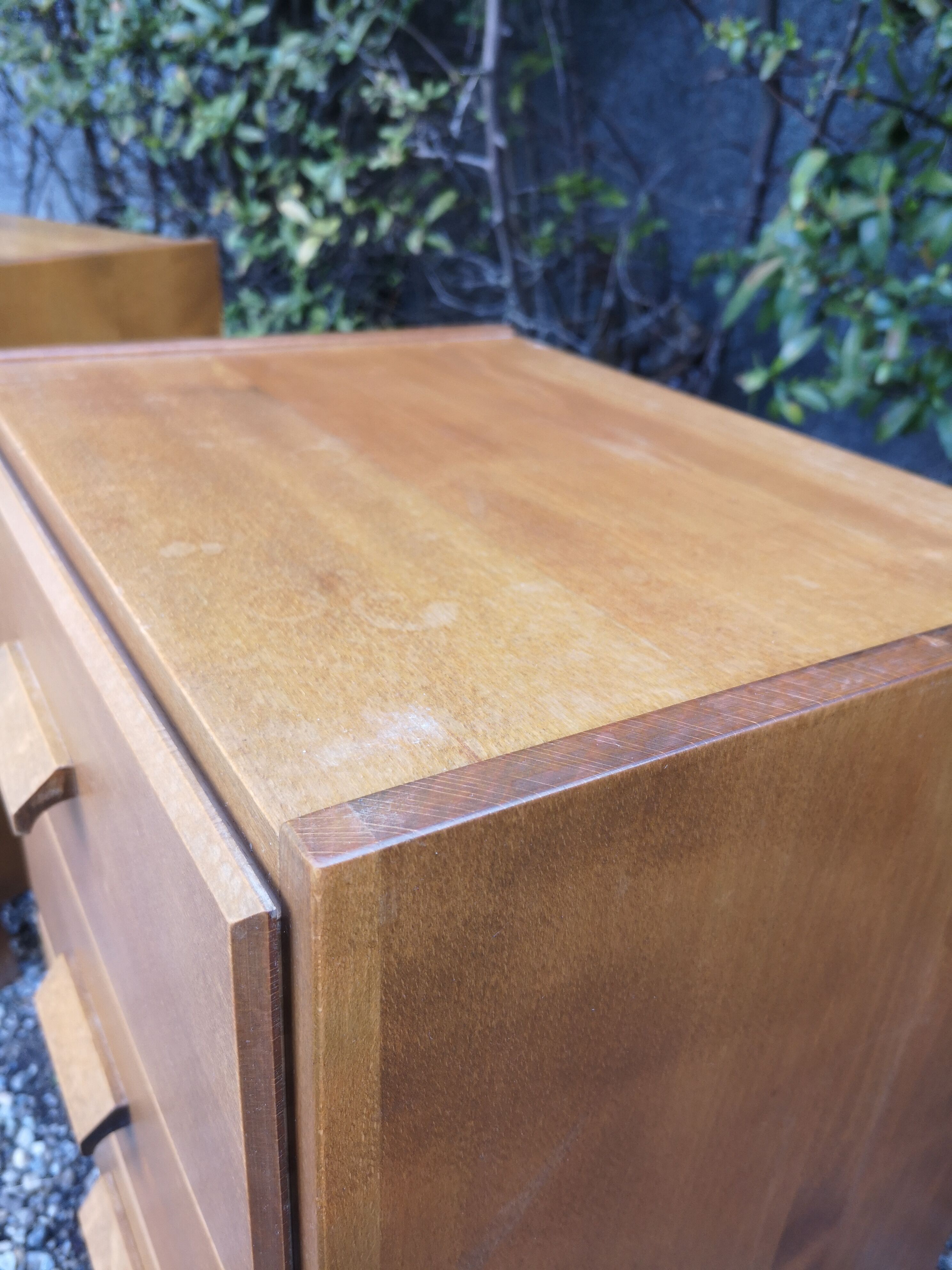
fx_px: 990
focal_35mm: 27
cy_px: 635
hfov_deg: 51.4
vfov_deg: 65.3
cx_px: 476
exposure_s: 1/100
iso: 80
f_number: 1.8
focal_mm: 3.95
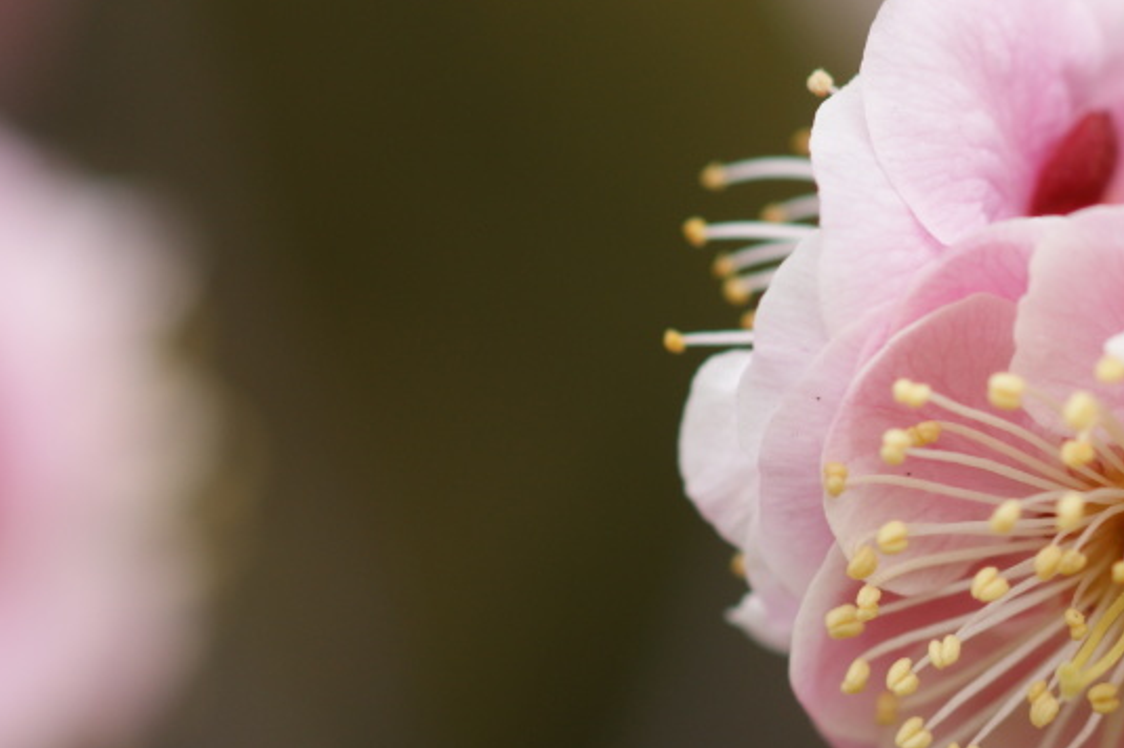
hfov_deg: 7.2
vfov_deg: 4.8
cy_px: 633
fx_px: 8955
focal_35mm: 287
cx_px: 941
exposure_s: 1/160
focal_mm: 100
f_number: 4.5
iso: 100
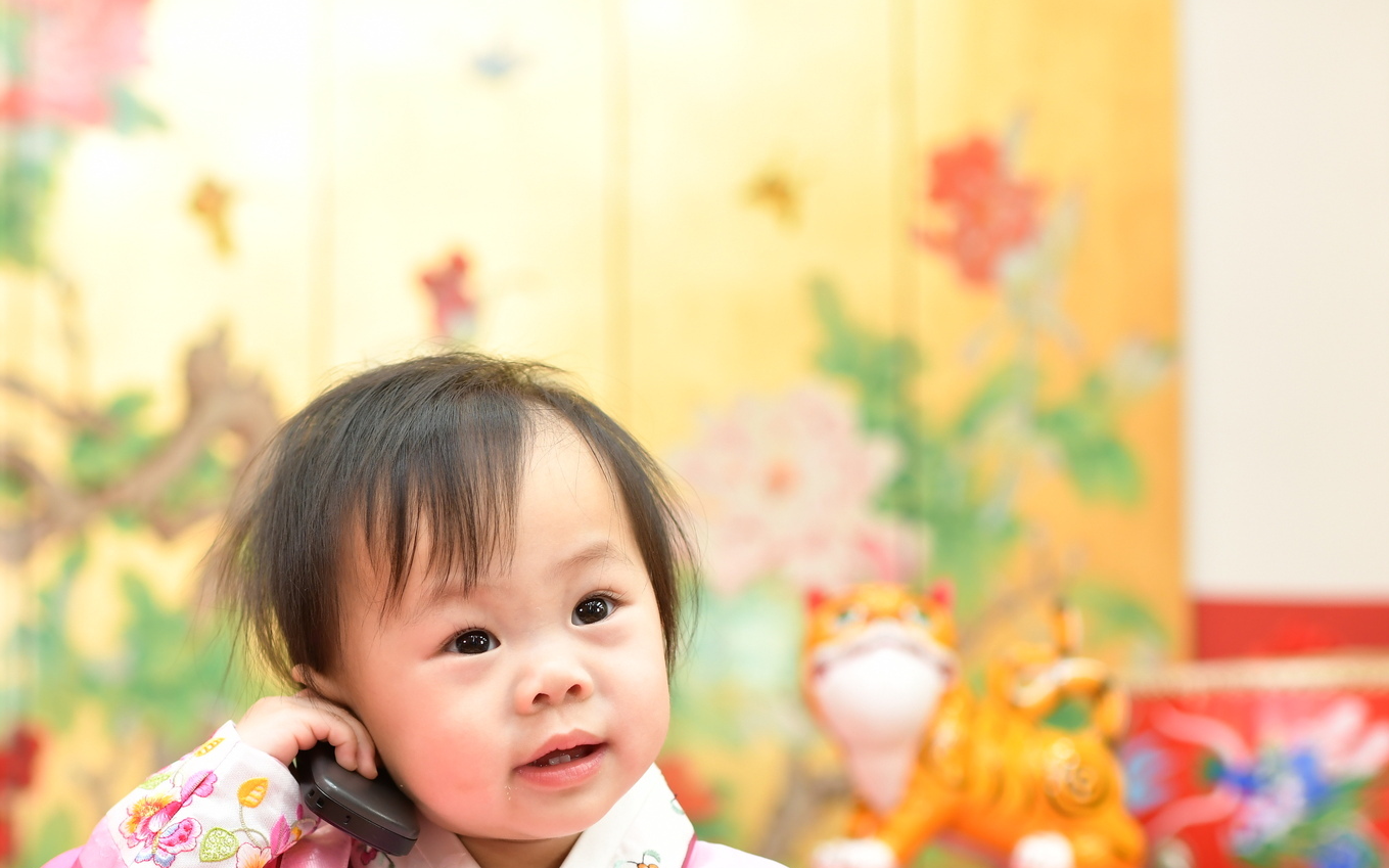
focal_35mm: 63
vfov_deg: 20.1
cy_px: 817
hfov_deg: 32.3
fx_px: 2385
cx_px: 519
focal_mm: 35
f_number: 2.8
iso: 400
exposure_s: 1/200
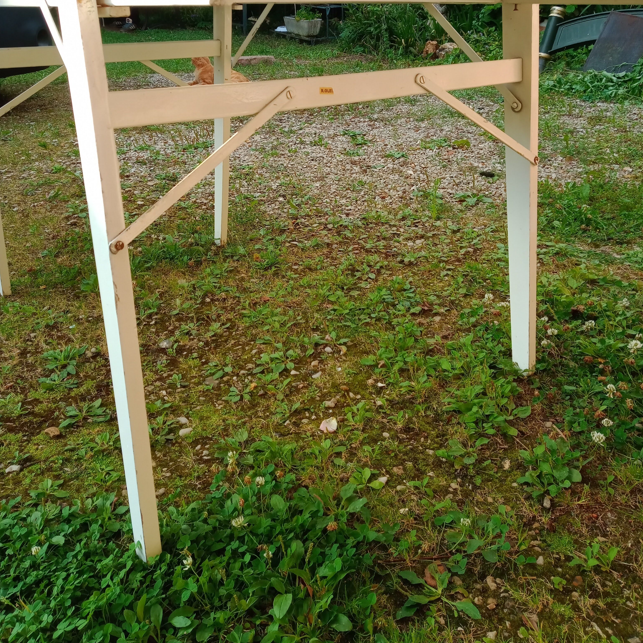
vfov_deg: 50.7
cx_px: 321
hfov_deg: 51.1
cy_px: 247
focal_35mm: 32
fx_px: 672
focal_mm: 3.54
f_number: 2
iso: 112
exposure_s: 1/169
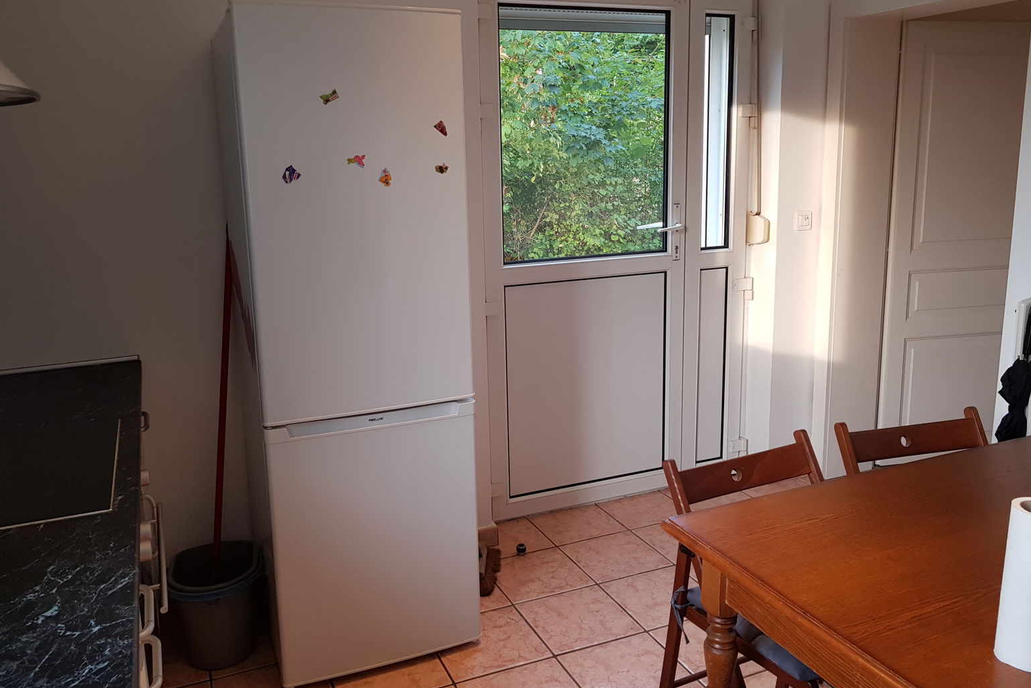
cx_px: 525
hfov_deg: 65.5
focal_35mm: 28
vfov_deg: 46.4
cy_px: 337
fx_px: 802
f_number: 1.7
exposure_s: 1/50
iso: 64
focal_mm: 4.2
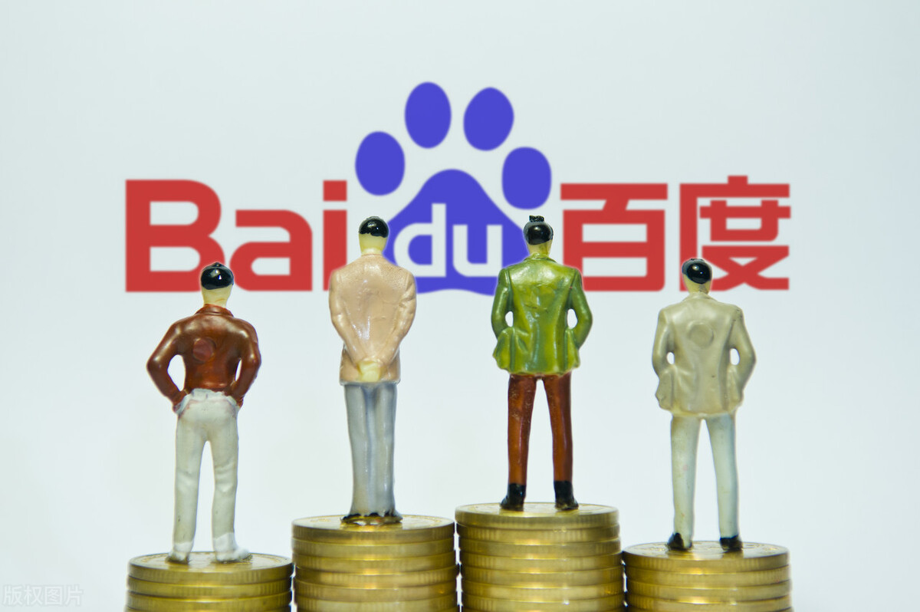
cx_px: 460
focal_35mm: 82
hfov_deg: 24.6
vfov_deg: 16.5
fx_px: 2107
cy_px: 306
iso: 500
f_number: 4.5
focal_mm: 55
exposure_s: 1/200
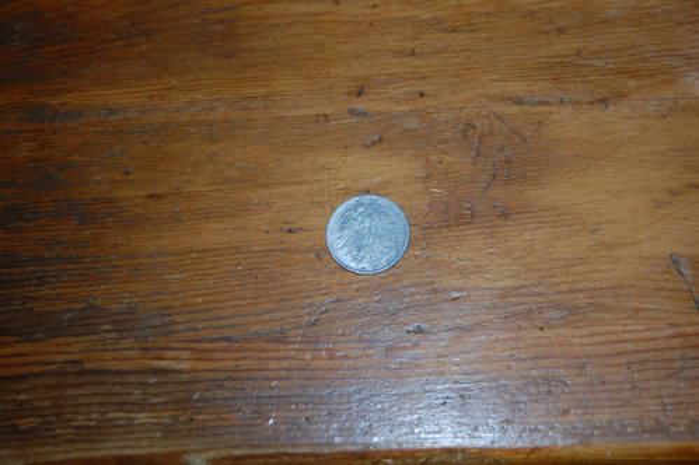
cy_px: 232
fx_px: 1106
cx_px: 350
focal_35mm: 57
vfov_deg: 23.7
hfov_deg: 35.1
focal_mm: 38
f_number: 4.8
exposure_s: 1/60
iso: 400
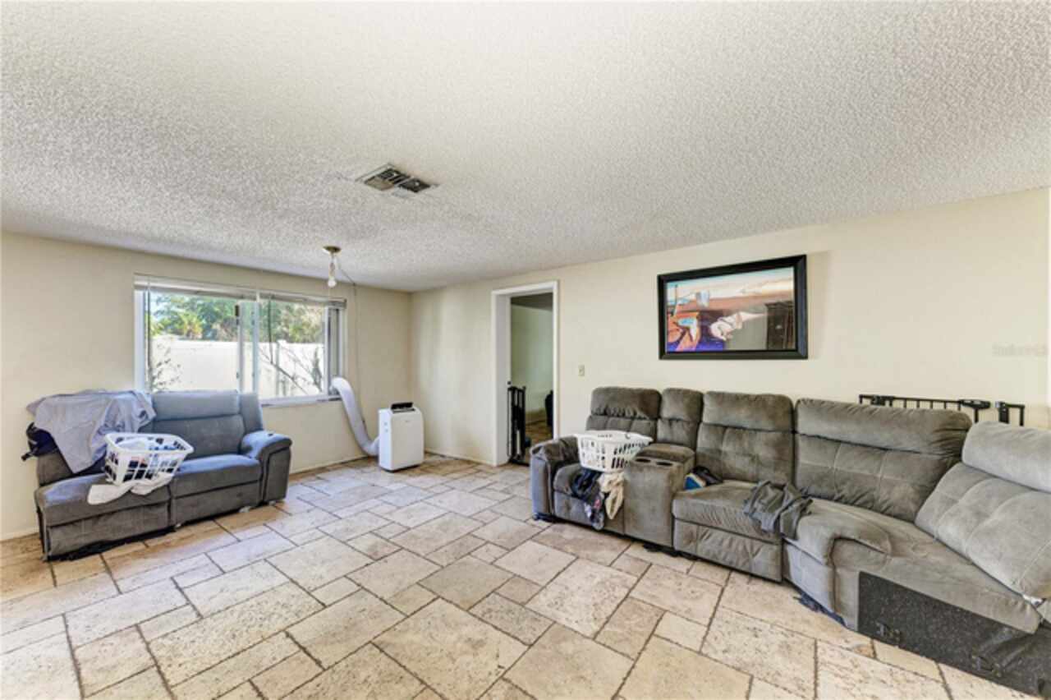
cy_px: 350
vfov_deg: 85.4
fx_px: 379
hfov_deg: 108.4
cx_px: 526
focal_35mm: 13
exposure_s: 1/5
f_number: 9
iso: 200
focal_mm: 13
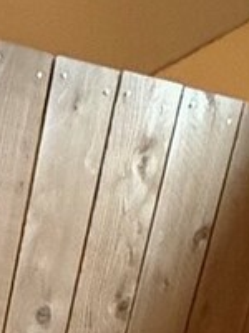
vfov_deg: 12.8
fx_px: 969
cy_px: 876
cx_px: -212
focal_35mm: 101
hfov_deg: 13.1
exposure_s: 1/60
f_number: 2.2
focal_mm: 2.22
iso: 1250
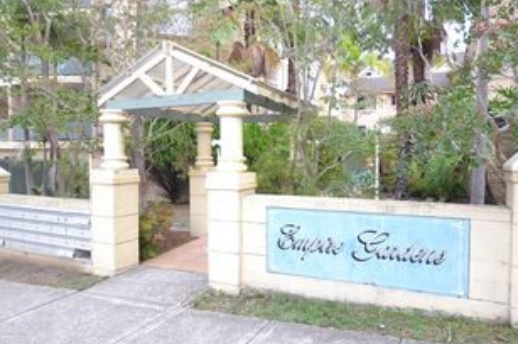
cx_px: 292
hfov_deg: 75.8
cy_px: 171
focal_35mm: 23
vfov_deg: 55.0
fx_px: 331
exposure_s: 1/60
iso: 100
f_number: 4
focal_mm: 10
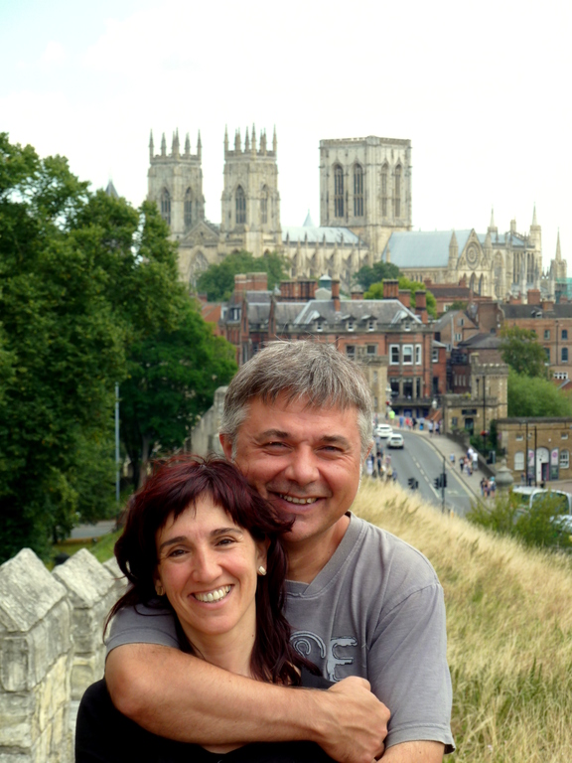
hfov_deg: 12.5
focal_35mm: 119
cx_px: 286
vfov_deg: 16.6
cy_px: 382
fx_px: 2622
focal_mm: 19.5
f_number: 4.4
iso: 80
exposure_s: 1/200
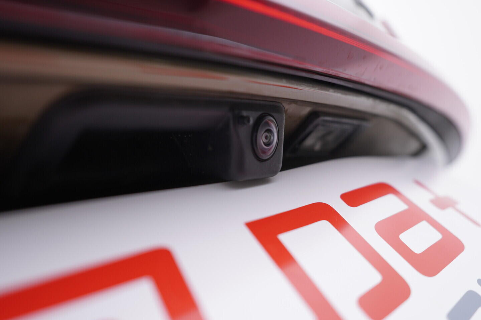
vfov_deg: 36.9
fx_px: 481
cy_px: 160
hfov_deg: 53.1
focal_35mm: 36
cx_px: 240
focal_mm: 24
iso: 125
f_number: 3.2
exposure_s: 1/50
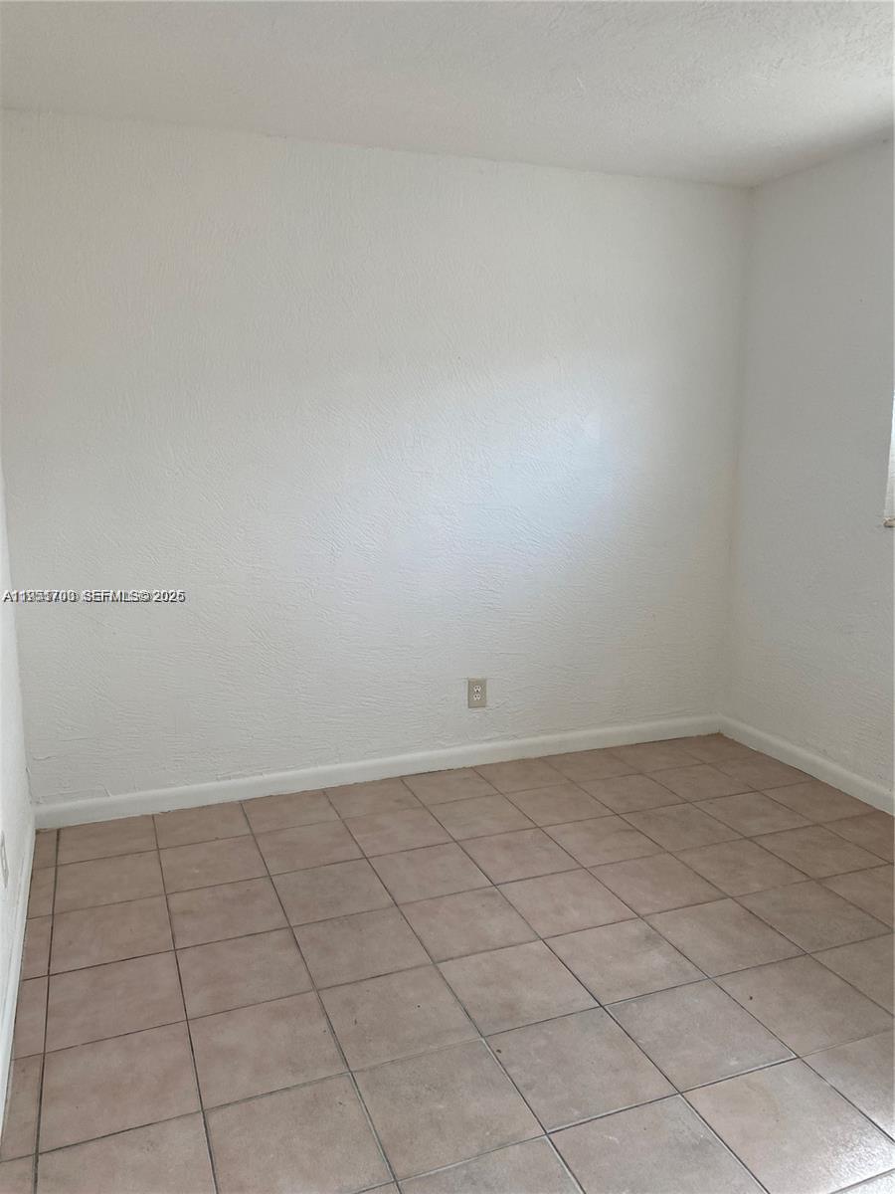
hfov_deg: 53.1
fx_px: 896
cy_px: 597
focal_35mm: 26
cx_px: 448
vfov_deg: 67.3
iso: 100
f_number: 1.8
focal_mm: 4.25
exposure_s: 1/121
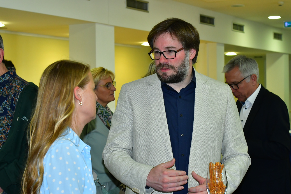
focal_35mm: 75
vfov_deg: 18.2
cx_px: 146
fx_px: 606
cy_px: 97
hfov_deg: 27.0
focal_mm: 50
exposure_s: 1/60
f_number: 6.3
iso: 1600
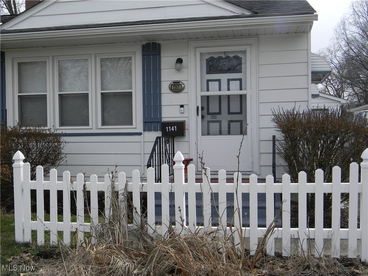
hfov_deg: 45.8
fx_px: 436
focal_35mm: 41
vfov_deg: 35.1
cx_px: 184
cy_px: 138
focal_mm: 7.3
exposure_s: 1/550
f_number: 3.8
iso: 80
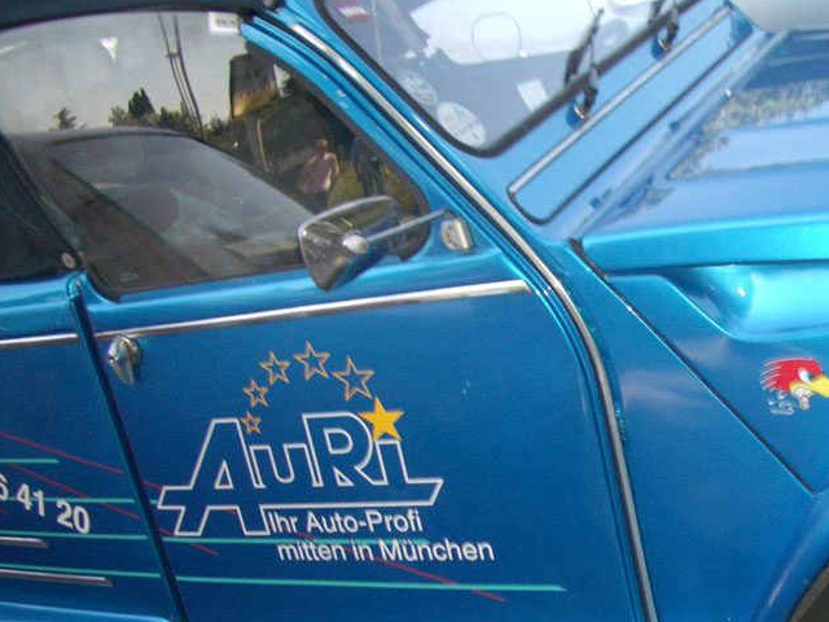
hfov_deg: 33.5
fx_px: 1341
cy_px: 494
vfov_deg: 25.7
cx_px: 646
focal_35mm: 56
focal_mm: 5.8
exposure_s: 1/320
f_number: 2.6
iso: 100
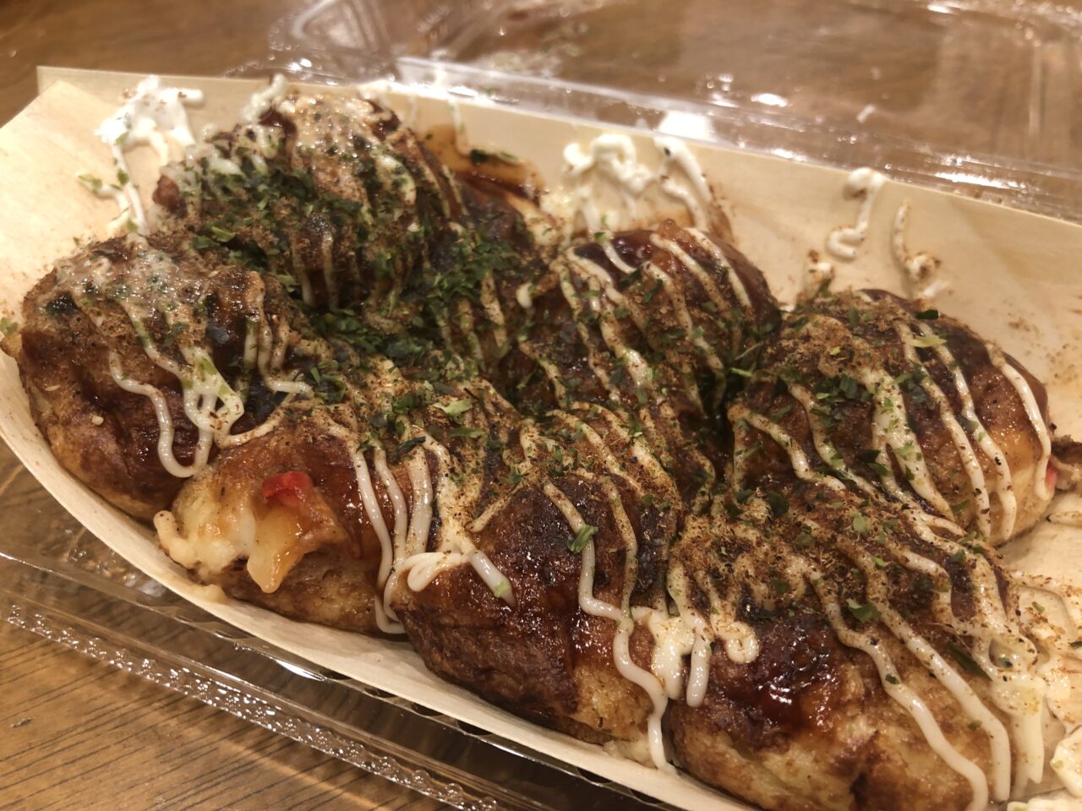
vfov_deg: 49.7
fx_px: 875
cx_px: 541
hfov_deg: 63.4
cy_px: 406
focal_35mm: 28
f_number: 1.8
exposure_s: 1/20
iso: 40
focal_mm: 4
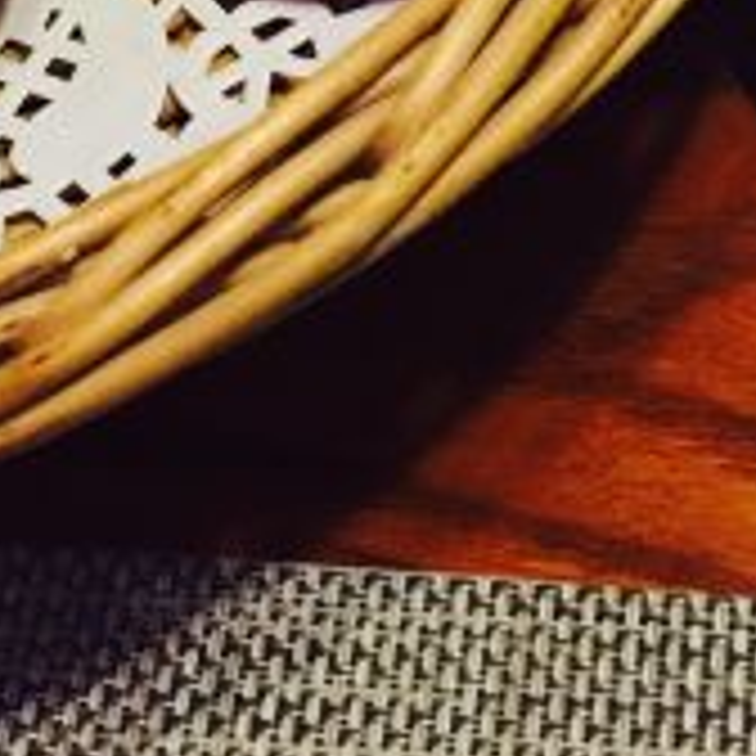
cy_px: -223
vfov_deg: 15.5
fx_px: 2644
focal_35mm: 107
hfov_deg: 16.2
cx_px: 531
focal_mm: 4.15
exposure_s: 1/25
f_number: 2.2
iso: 250
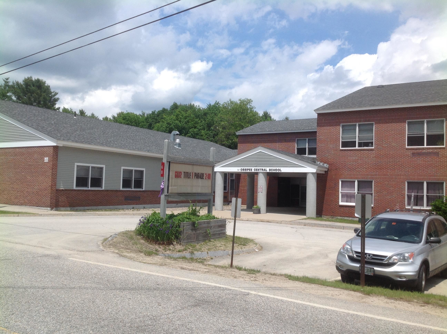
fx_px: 451
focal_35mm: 35
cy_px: 167
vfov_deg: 40.6
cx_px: 224
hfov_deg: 52.7
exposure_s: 1/3367
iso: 64
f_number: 2.4
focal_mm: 4.28
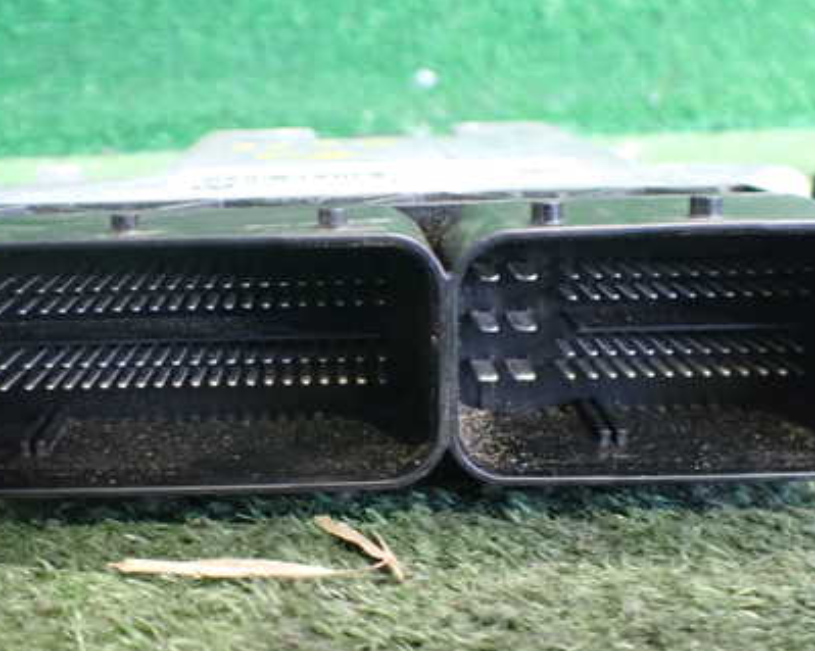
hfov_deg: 41.6
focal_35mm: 44
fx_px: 1061
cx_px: 290
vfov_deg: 34.1
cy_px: 324
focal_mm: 5.4
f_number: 2.3
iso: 1250
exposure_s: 1/30
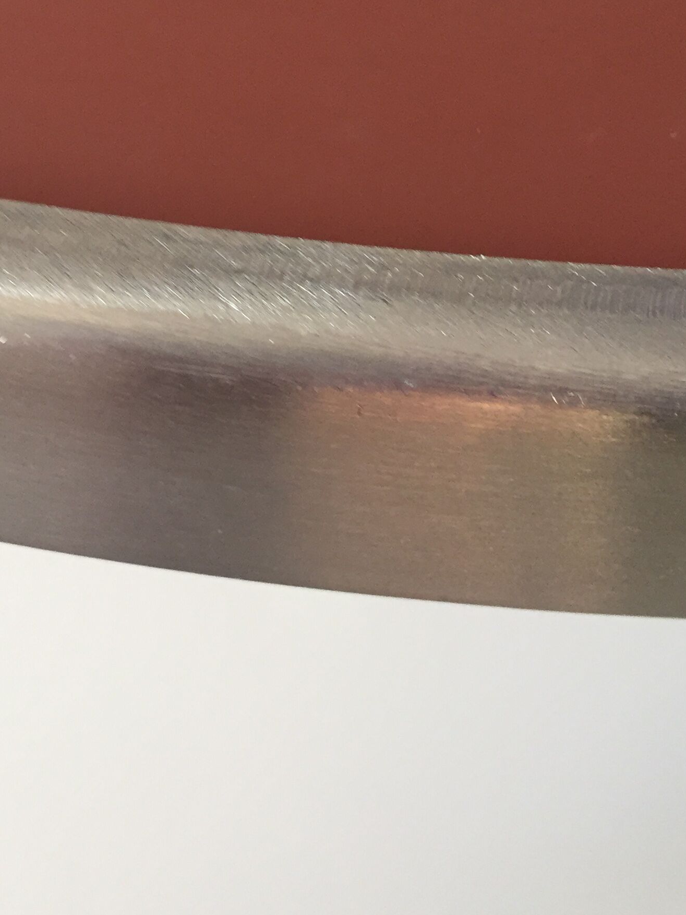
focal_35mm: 54
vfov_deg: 33.9
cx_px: 271
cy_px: 116
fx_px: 1427
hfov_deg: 27.0
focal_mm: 4.15
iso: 100
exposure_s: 1/30
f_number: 2.2
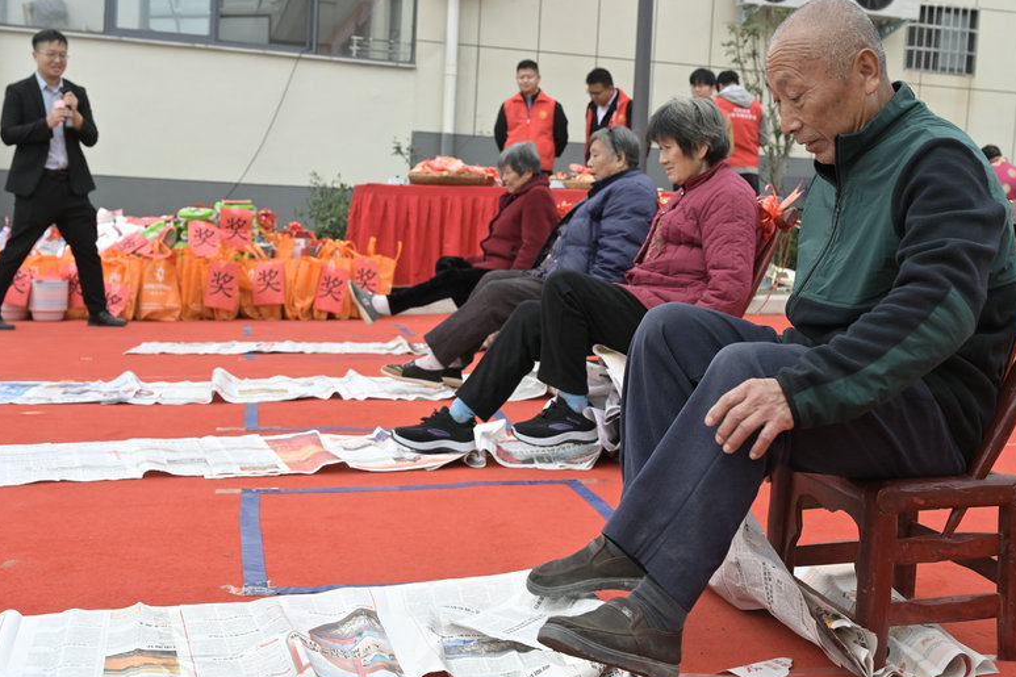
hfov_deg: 44.5
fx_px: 1241
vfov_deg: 30.5
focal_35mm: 44
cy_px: 326
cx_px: 532
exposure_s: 1/640
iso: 500
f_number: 6.3
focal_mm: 40
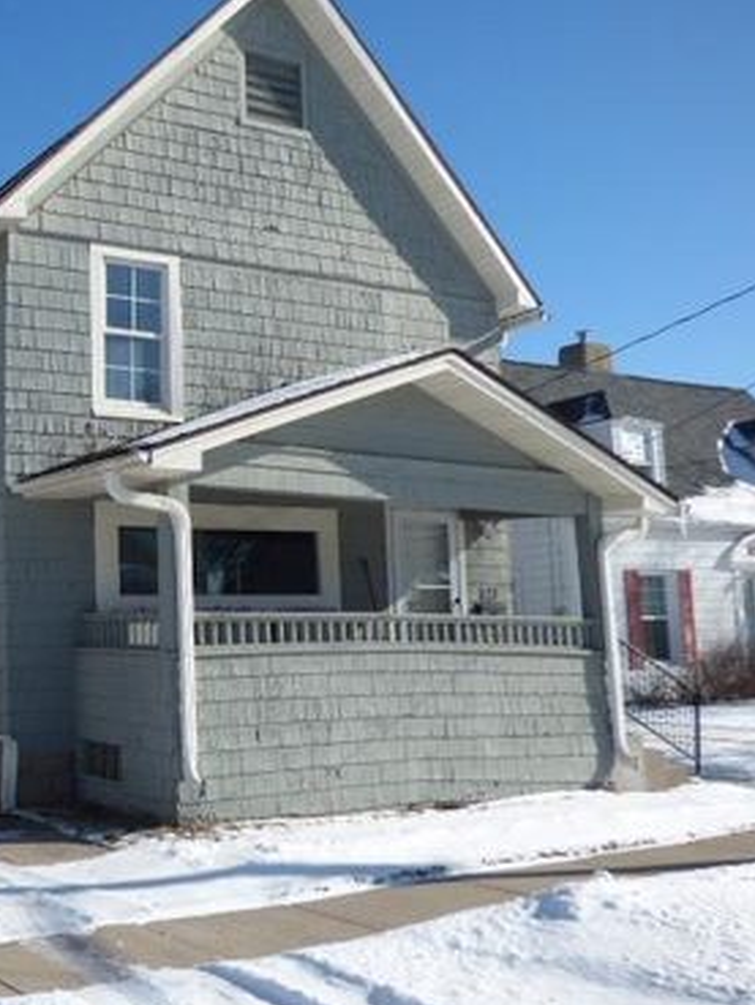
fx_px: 1221
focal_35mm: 42
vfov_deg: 44.8
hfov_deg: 32.8
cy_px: 505
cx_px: 90
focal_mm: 5.53
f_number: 3.3
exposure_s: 1/1600
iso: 100
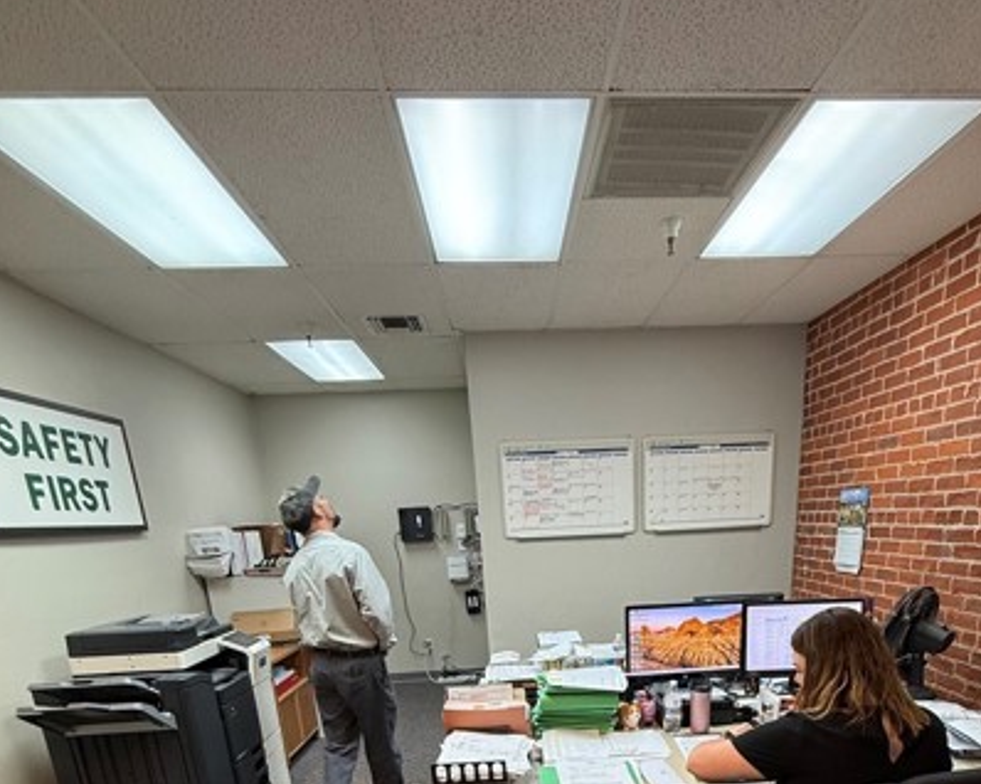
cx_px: 562
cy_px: 710
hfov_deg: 74.6
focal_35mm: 22
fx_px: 638
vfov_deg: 54.6
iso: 160
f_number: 2.2
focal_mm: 2.22
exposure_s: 1/60
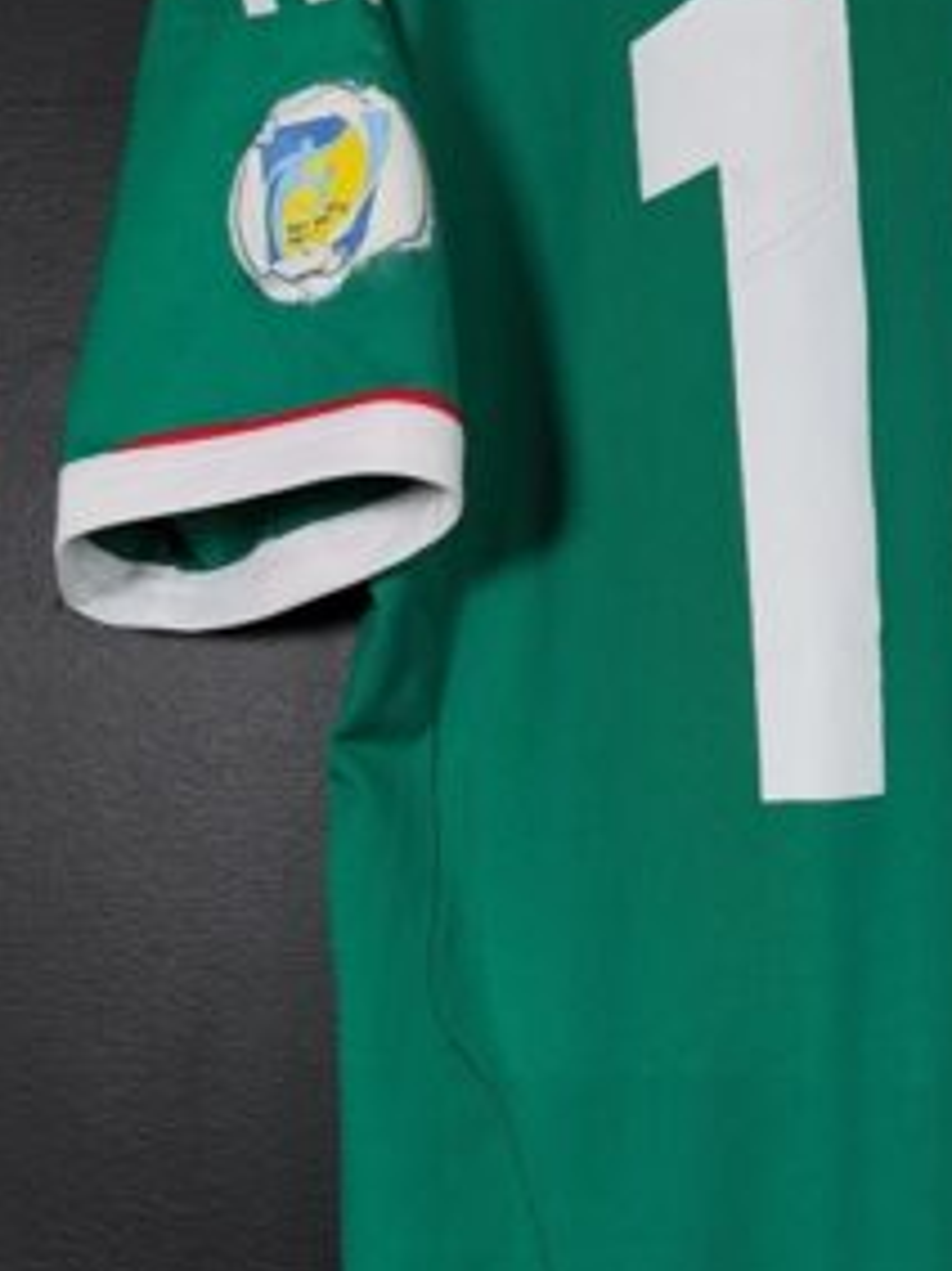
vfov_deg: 29.8
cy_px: 723
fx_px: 2385
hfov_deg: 21.7
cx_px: 983
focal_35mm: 65
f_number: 1.6
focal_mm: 6.57
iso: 400
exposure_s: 1/125
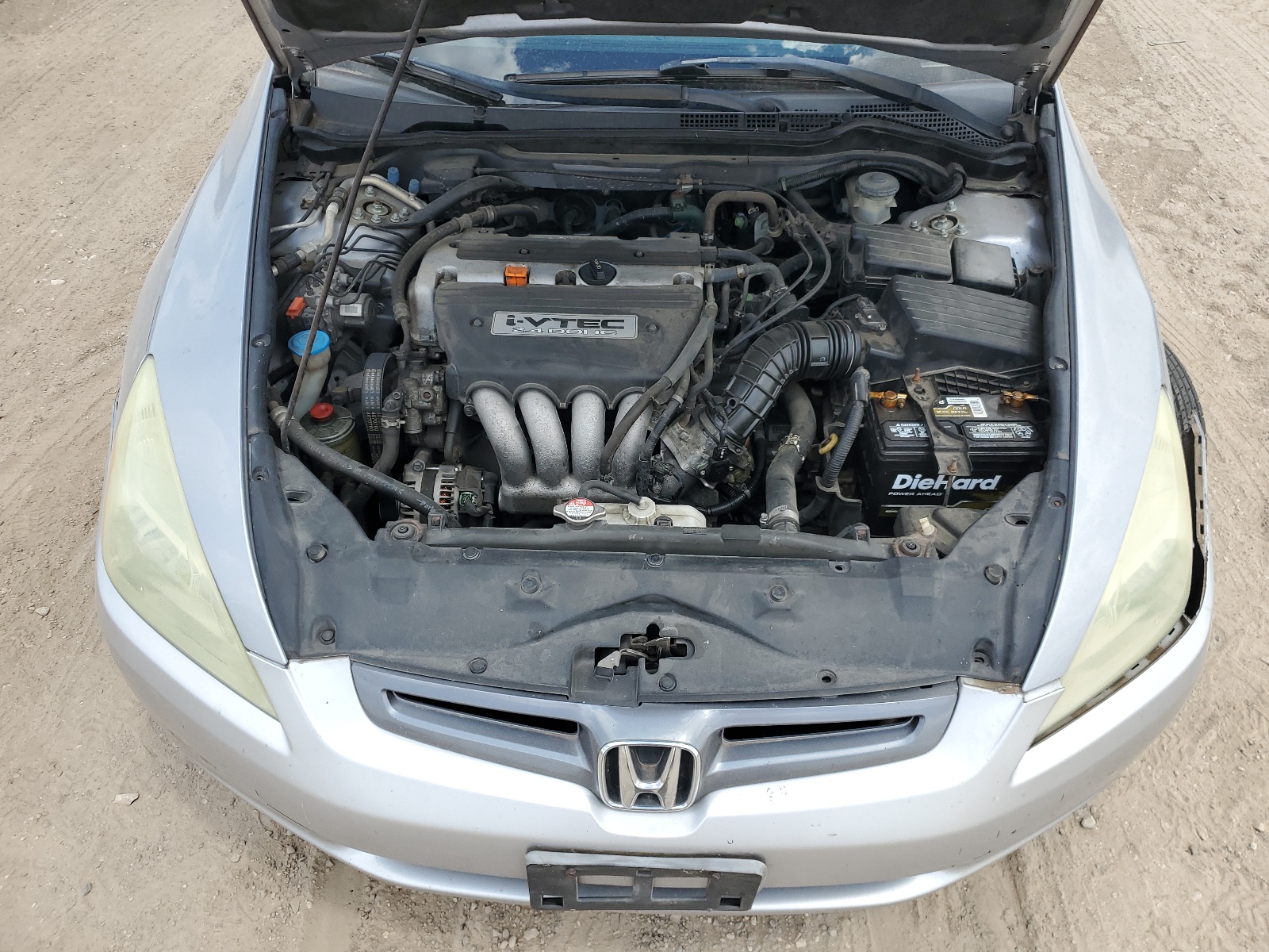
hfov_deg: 67.3
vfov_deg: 53.1
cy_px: 476
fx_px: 953
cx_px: 634
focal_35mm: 26
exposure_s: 1/1429
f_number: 1.5
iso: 50
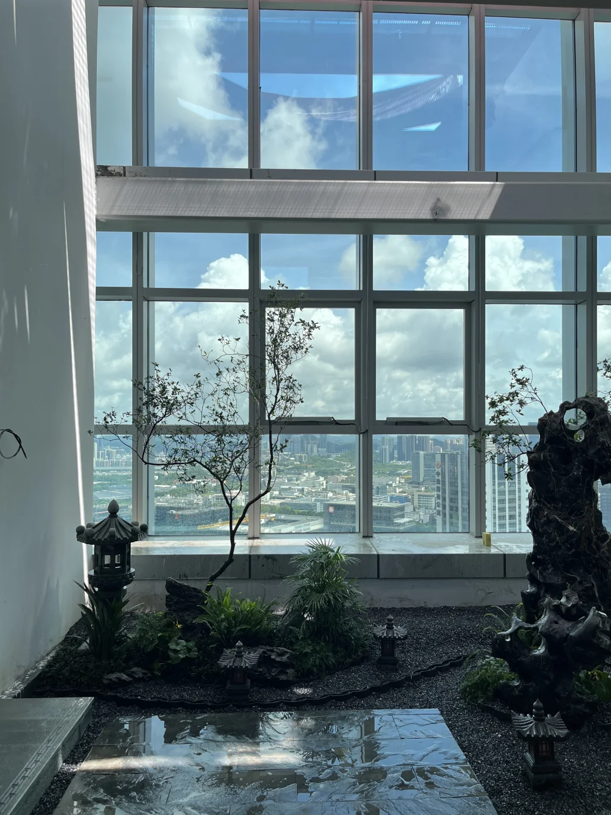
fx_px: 636
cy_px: 403
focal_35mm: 27
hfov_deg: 51.3
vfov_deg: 65.3
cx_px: 308
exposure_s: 1/621
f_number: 1.6
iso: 50
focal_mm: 5.1
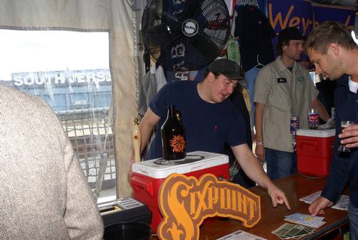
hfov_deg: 53.1
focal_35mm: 36
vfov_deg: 37.0
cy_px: 120
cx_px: 179
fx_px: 359
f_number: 13
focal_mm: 24
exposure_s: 1/60
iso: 400
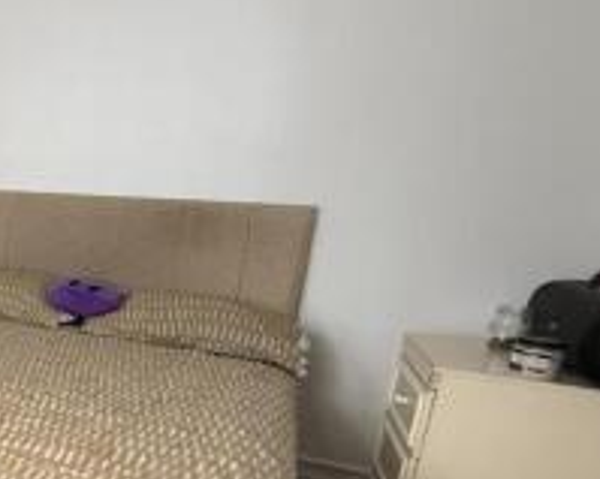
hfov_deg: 30.4
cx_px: -258
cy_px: 297
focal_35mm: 40
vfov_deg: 37.1
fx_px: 710
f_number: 2.2
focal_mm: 2.22
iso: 500
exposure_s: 1/60
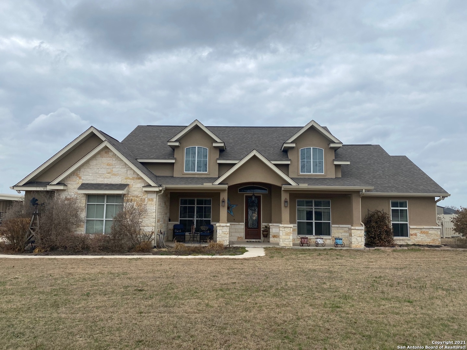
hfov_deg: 67.3
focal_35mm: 26
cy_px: 175
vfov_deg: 53.1
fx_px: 351
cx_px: 234
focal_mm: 4.25
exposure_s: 1/3497
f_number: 1.8
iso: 32
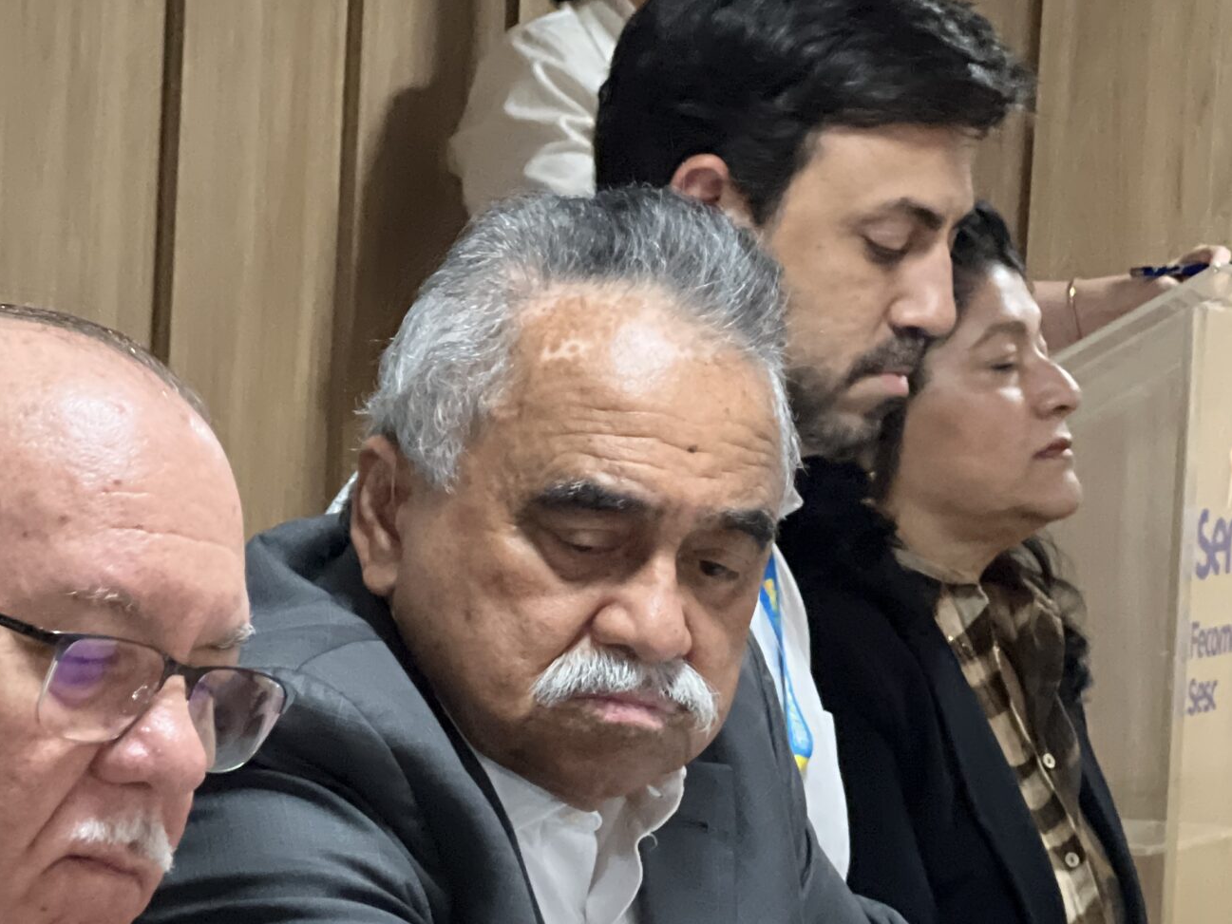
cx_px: 514
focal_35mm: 152
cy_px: 894
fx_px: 5410
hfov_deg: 13.0
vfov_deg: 9.7
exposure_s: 1/40
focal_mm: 9
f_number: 2.8
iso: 640
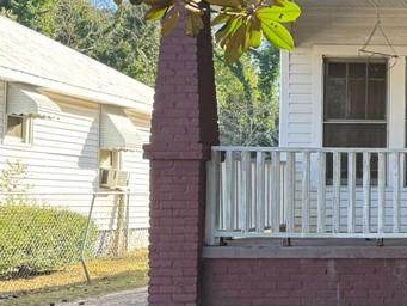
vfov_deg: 20.4
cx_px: 585
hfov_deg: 22.8
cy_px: 171
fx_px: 847
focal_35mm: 72
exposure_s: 1/293
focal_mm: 6.76
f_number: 1.78
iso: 80
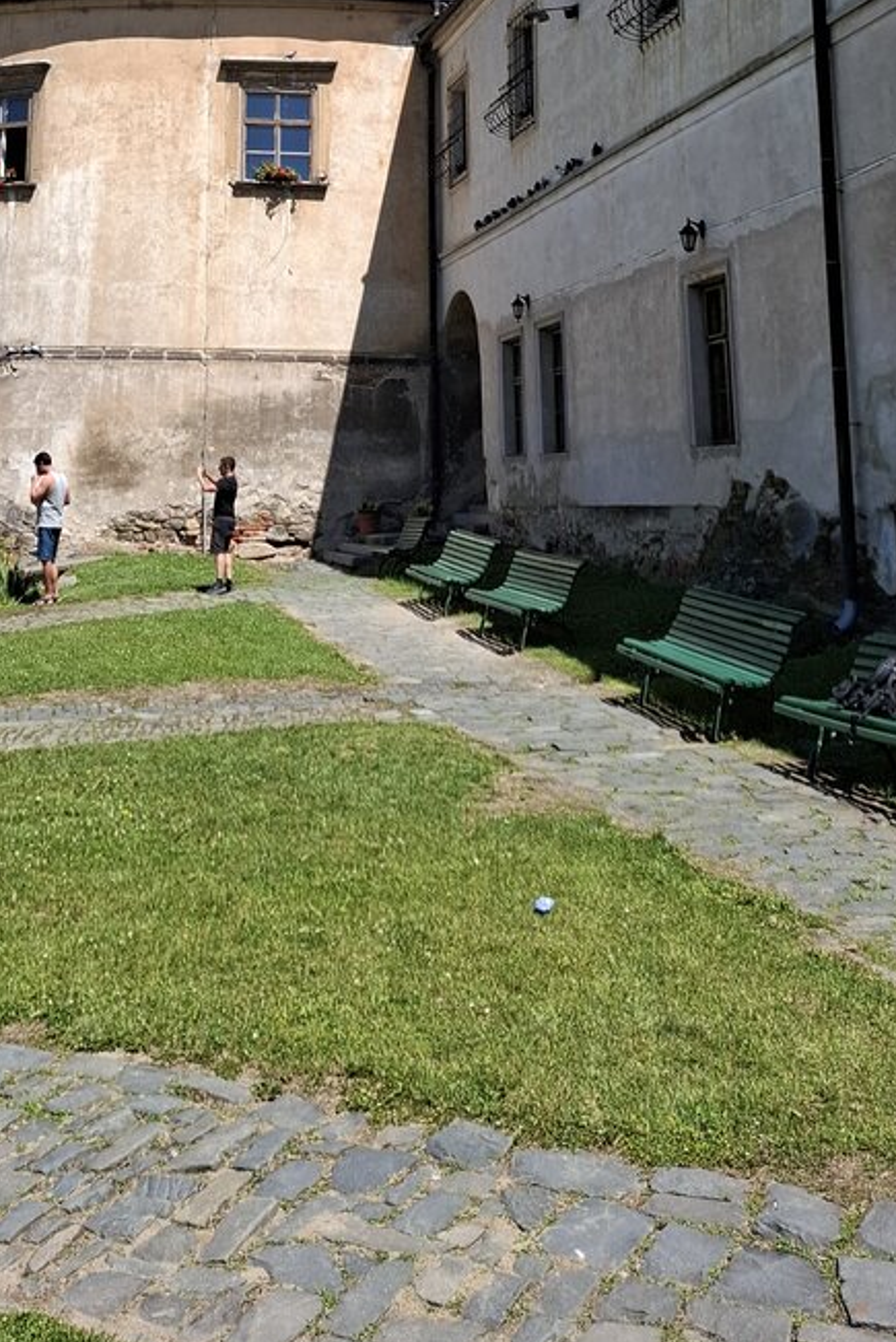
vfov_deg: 41.0
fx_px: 1642
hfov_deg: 29.8
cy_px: 132
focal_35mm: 44
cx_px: 185
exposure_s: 1/1171
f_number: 1.8
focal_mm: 5.54
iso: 50
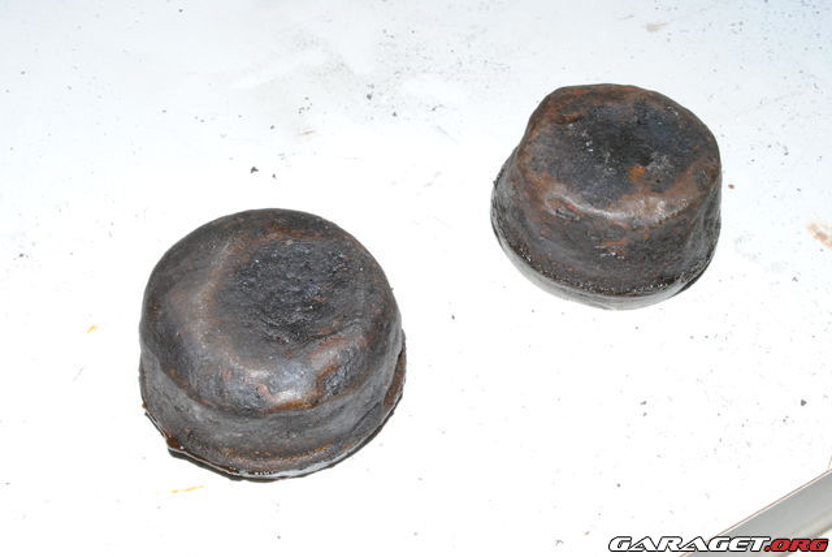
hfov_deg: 41.1
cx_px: 416
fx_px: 1110
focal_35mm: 48
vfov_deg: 28.1
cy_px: 278
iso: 800
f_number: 22
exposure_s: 1/80
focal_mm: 32
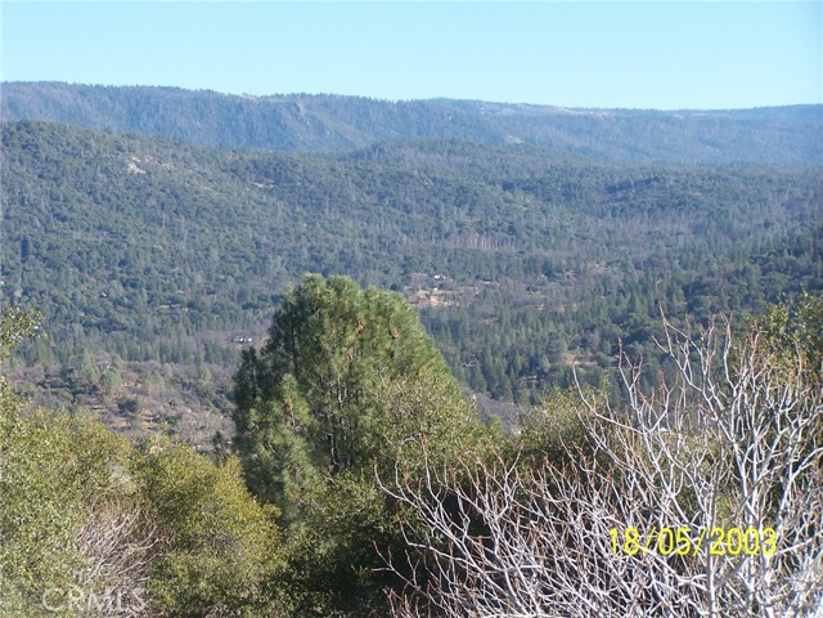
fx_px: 2782
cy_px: 309
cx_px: 412
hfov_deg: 16.8
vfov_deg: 12.7
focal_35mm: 117
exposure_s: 1/500
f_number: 3.2
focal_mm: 19.4
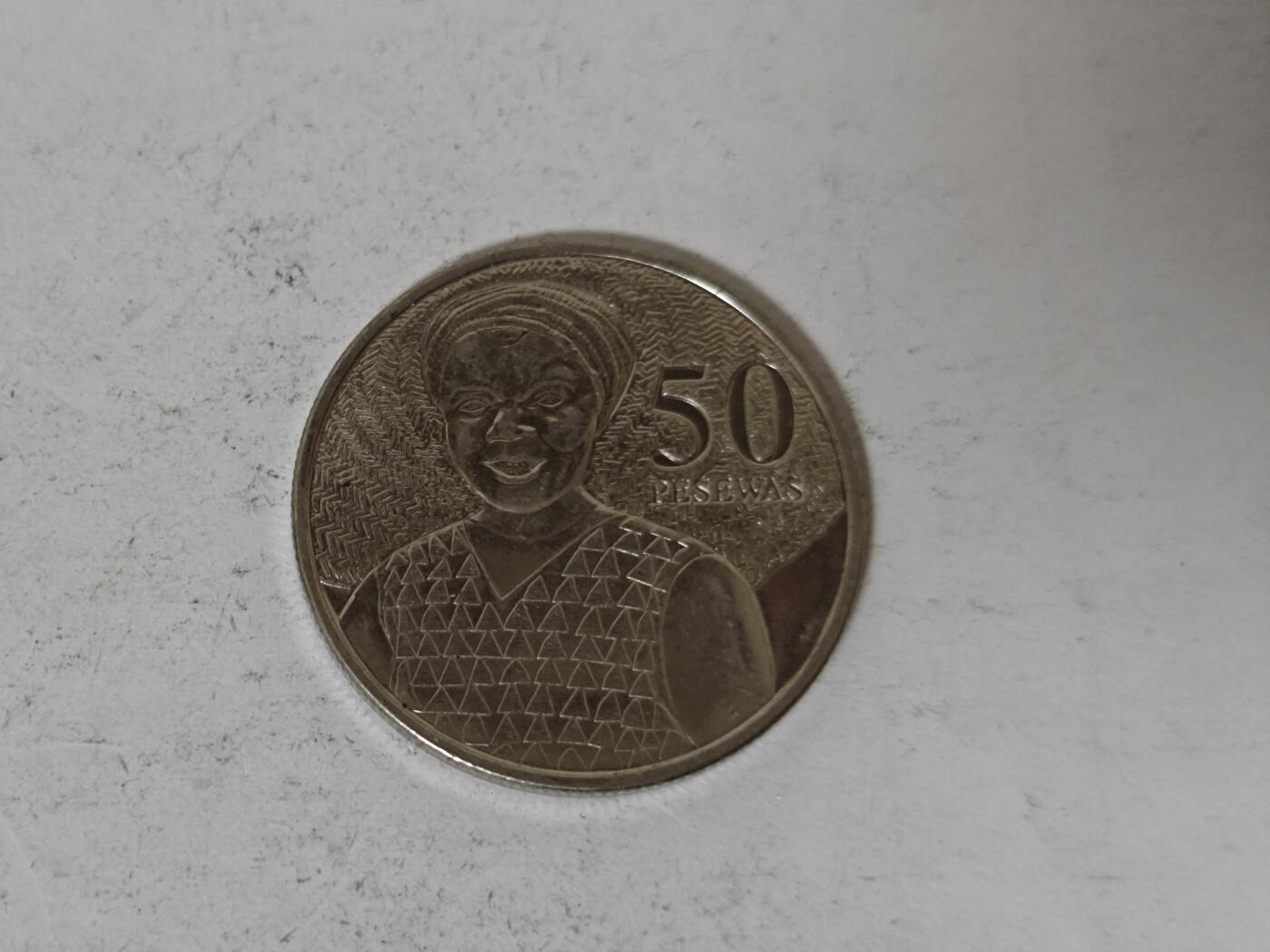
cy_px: 476
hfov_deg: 26.0
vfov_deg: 19.6
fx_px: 2752
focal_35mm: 75
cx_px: 635
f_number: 1.9
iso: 400
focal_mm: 8.7
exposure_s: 1/51.6
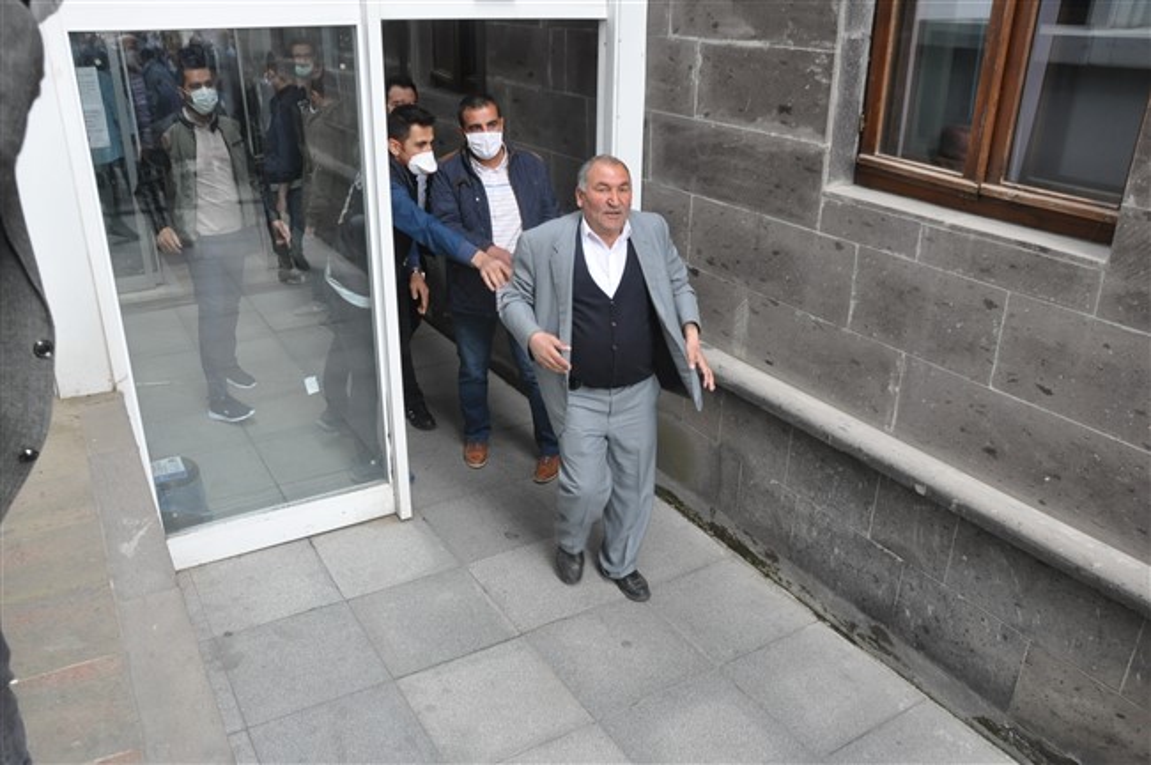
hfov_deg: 67.4
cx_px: 576
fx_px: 862
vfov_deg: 47.8
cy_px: 382
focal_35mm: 27
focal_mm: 18
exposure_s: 1/200
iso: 1000
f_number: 7.1
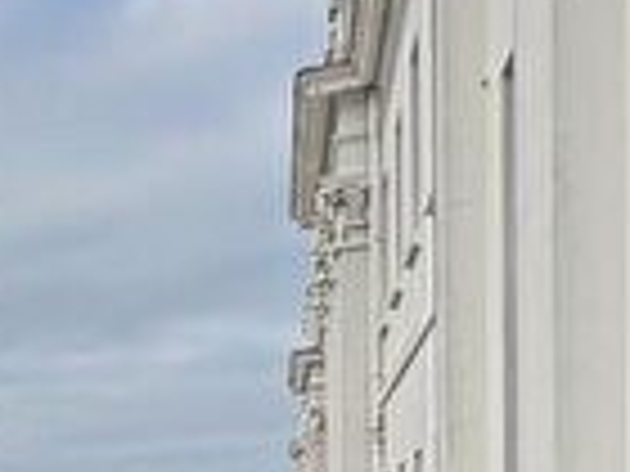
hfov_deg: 16.7
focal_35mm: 70
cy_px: 614
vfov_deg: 19.4
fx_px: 1274
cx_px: -760
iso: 40
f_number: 2.2
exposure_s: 1/771
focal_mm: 2.22
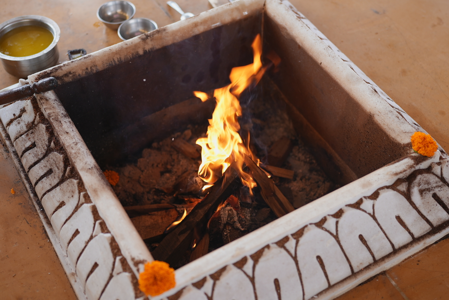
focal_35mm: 52
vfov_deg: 26.0
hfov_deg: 38.2
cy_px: 150
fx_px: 649
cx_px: 224
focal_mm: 35
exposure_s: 1/160
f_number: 1.4
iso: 100
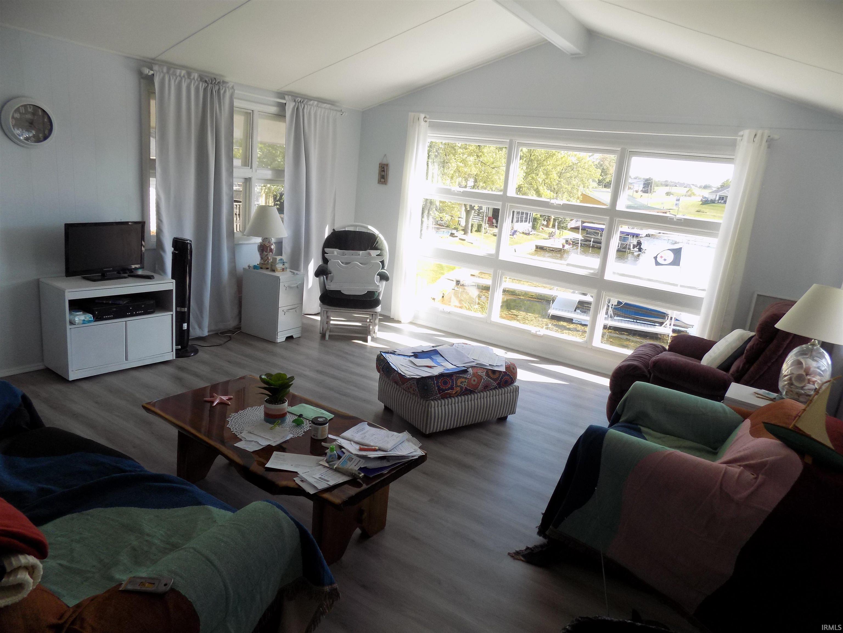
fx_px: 560
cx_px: 422
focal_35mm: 23
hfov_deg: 73.9
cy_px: 316
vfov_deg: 58.9
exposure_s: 1/160
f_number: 3.1
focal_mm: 4
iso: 80
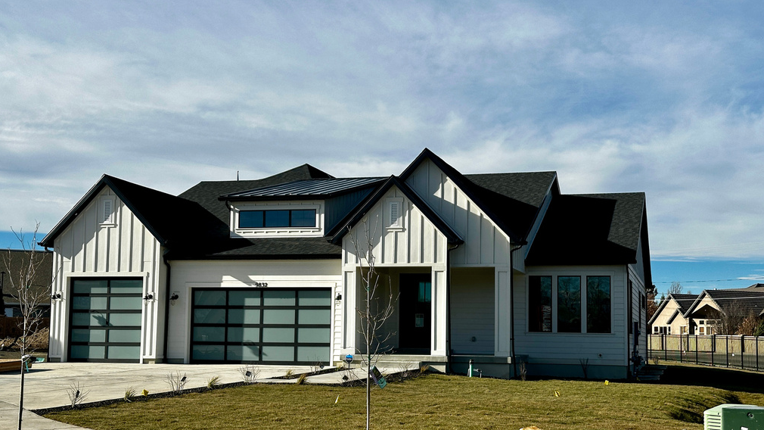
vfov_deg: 22.6
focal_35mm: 53
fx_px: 1074
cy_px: 259
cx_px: 384
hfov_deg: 39.2
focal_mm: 6.86
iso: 64
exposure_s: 1/5000
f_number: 1.78
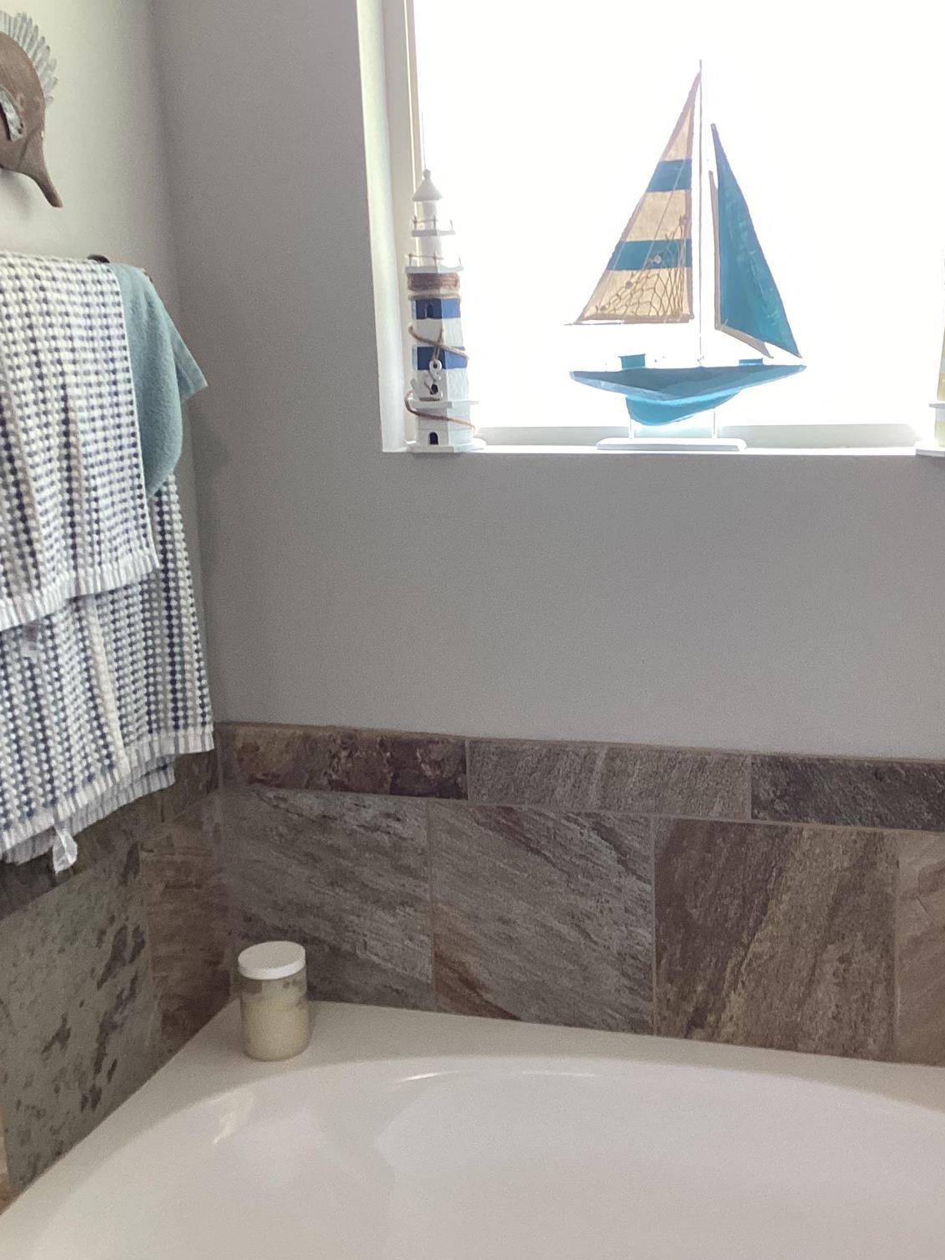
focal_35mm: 42
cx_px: 574
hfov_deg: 34.2
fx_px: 1529
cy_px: 626
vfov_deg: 44.8
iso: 80
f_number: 2.4
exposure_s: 1/60
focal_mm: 3.3
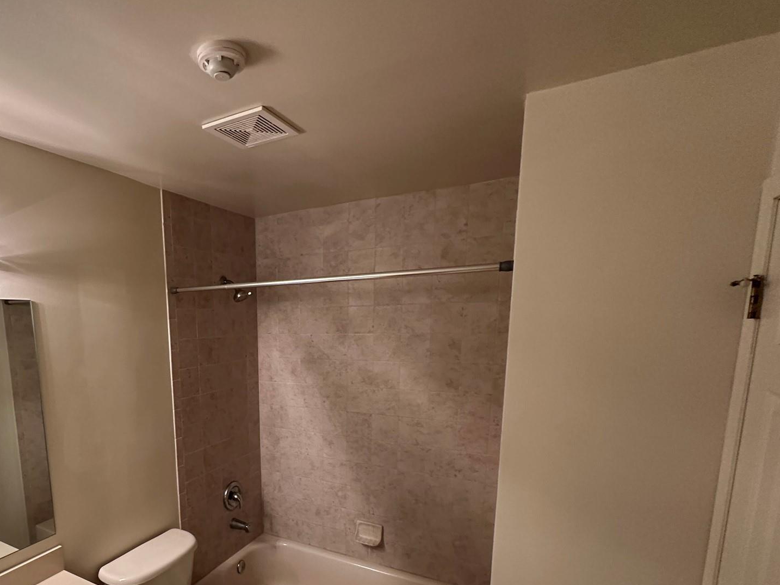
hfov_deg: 79.3
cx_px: 267
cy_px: 397
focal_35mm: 20
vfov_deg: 64.0
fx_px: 451
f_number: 2.2
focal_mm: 2.22
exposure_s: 1/60
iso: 320
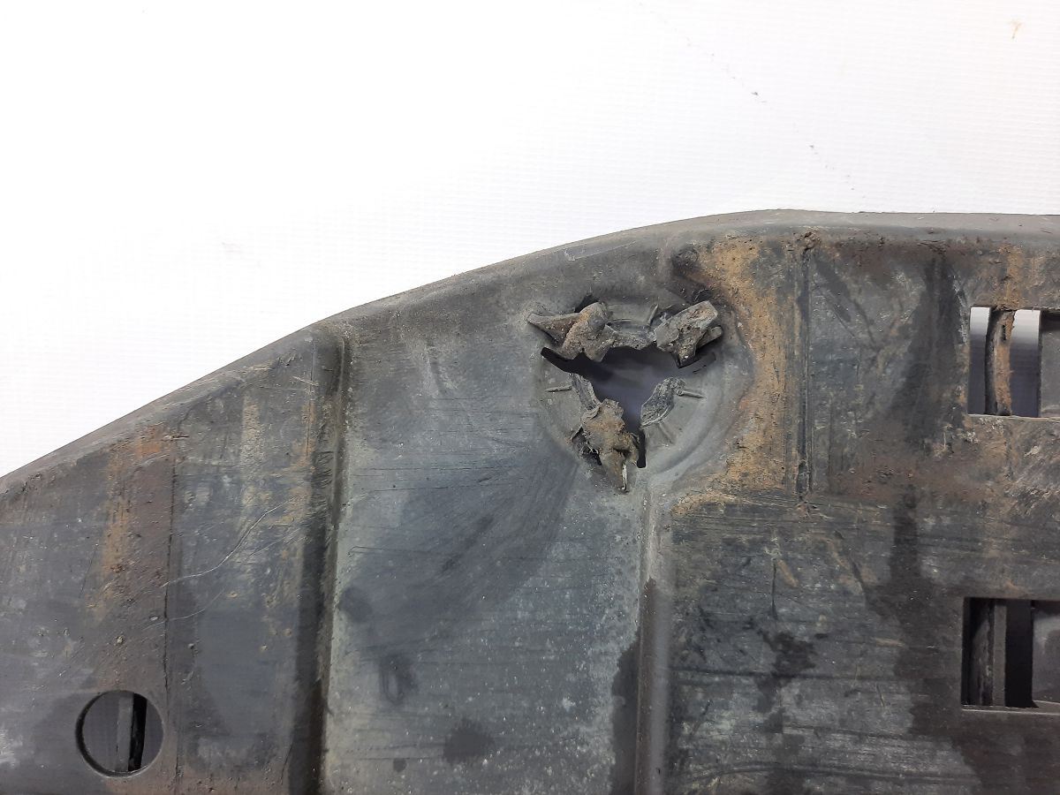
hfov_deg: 69.4
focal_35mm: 25
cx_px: 530
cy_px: 398
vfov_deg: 54.9
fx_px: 766
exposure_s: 1/50
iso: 125
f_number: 2
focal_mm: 4.6
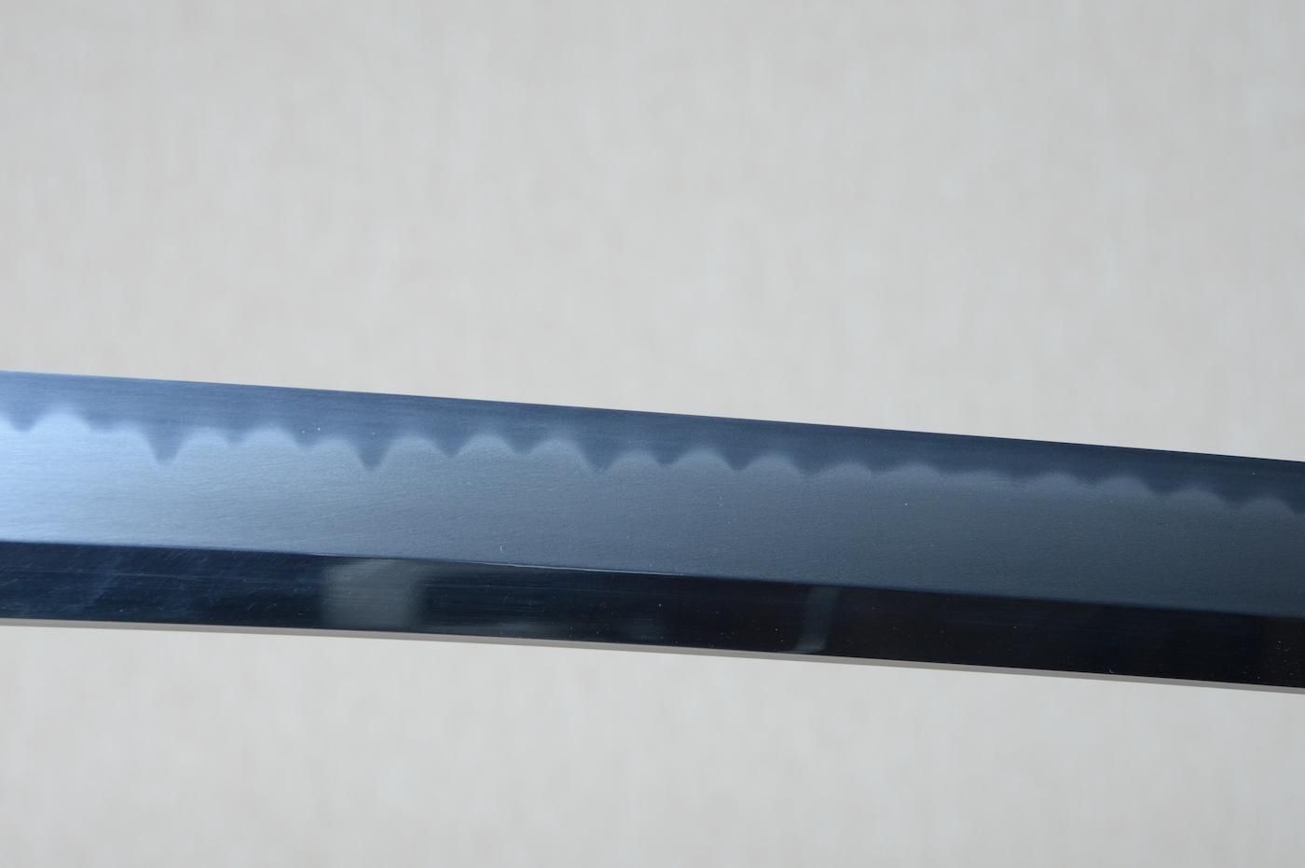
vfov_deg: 11.4
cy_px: 434
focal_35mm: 120
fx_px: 4346
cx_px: 652
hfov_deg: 17.1
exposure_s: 1/2
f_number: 11
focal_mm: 80
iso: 400
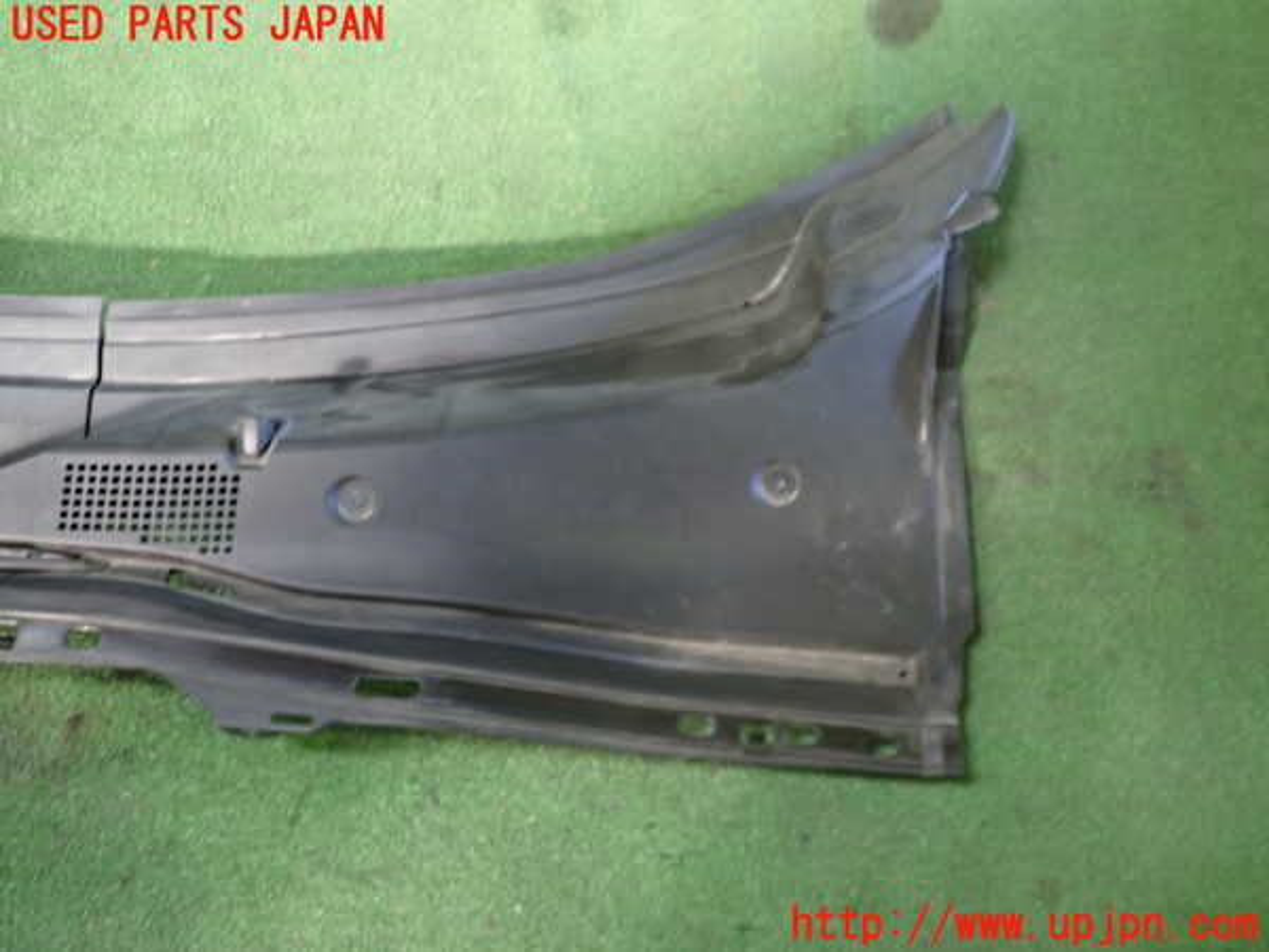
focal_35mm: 30
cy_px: 476
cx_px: 634
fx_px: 1100
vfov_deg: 46.8
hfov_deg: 60.0
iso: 500
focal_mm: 5.4
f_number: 2.3
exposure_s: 1/30
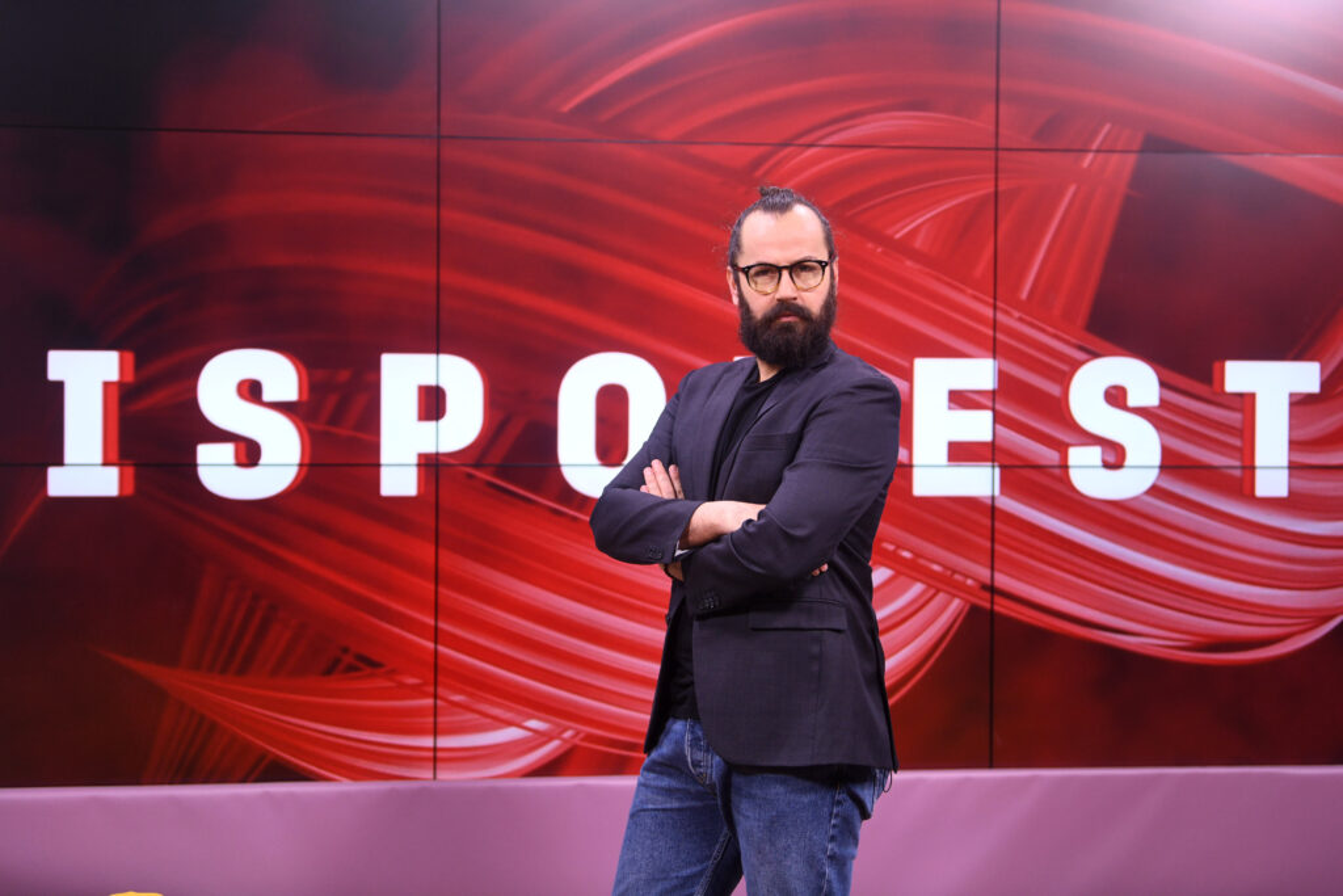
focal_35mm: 85
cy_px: 448
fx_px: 3171
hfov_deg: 23.9
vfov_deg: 16.1
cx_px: 672
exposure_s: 1/100
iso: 800
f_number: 2.8
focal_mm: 85
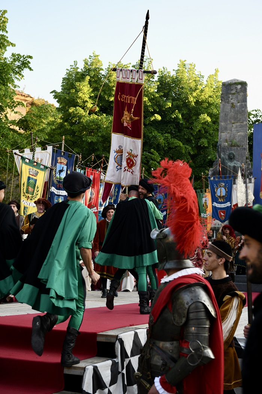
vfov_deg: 38.2
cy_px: 197
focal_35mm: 52
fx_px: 568
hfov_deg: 26.0
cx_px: 131
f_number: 5
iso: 640
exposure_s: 1/400
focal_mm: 52
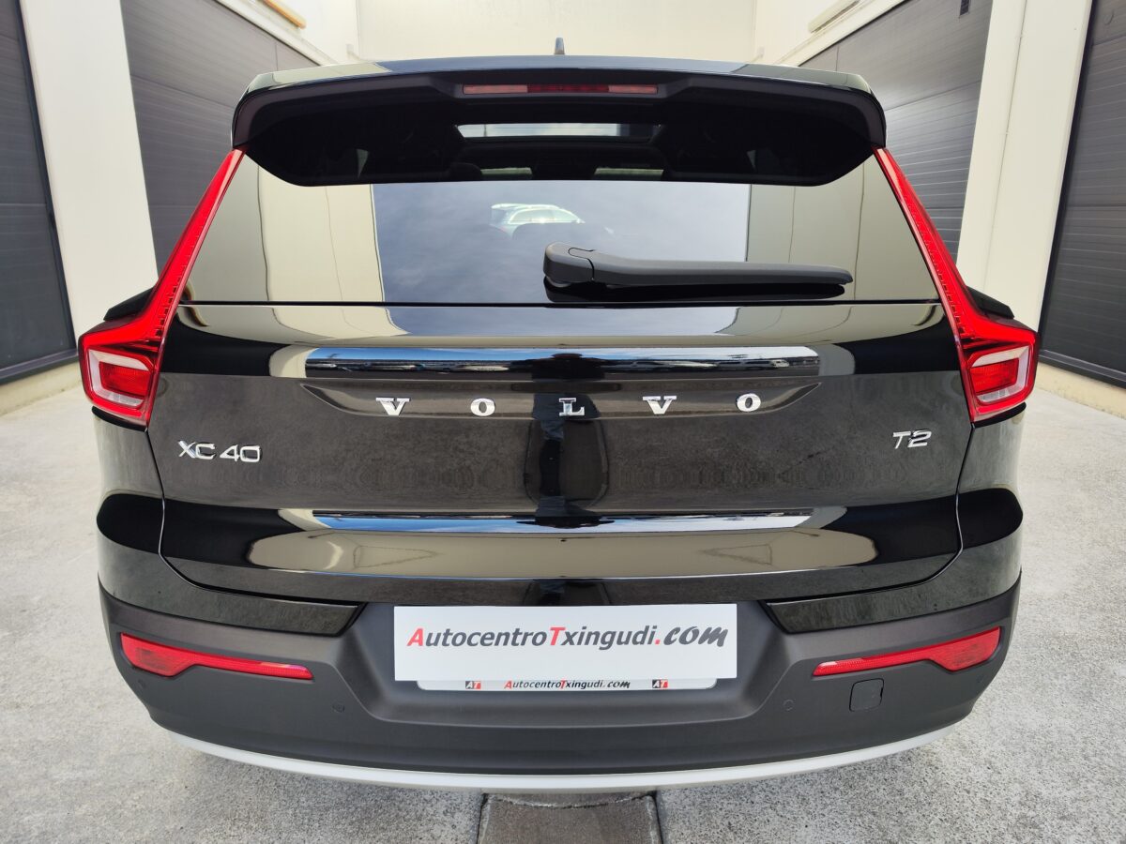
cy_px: 422
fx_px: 748
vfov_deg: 58.9
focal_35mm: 23
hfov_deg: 73.9
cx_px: 563
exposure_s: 1/193
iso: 50
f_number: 1.69
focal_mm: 7.01
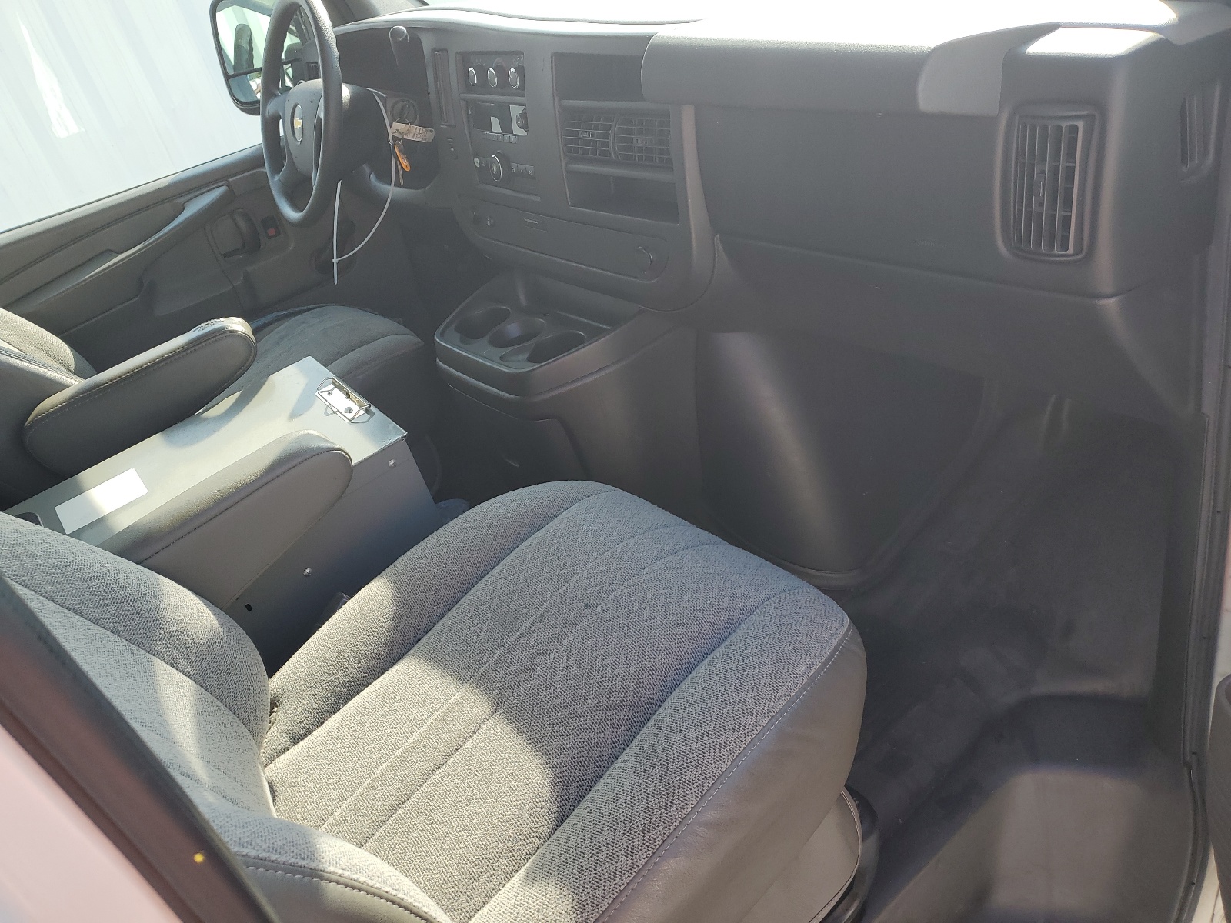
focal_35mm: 26
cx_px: 616
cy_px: 462
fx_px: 925
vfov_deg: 53.1
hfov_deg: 67.3
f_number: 1.5
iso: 50
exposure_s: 1/476
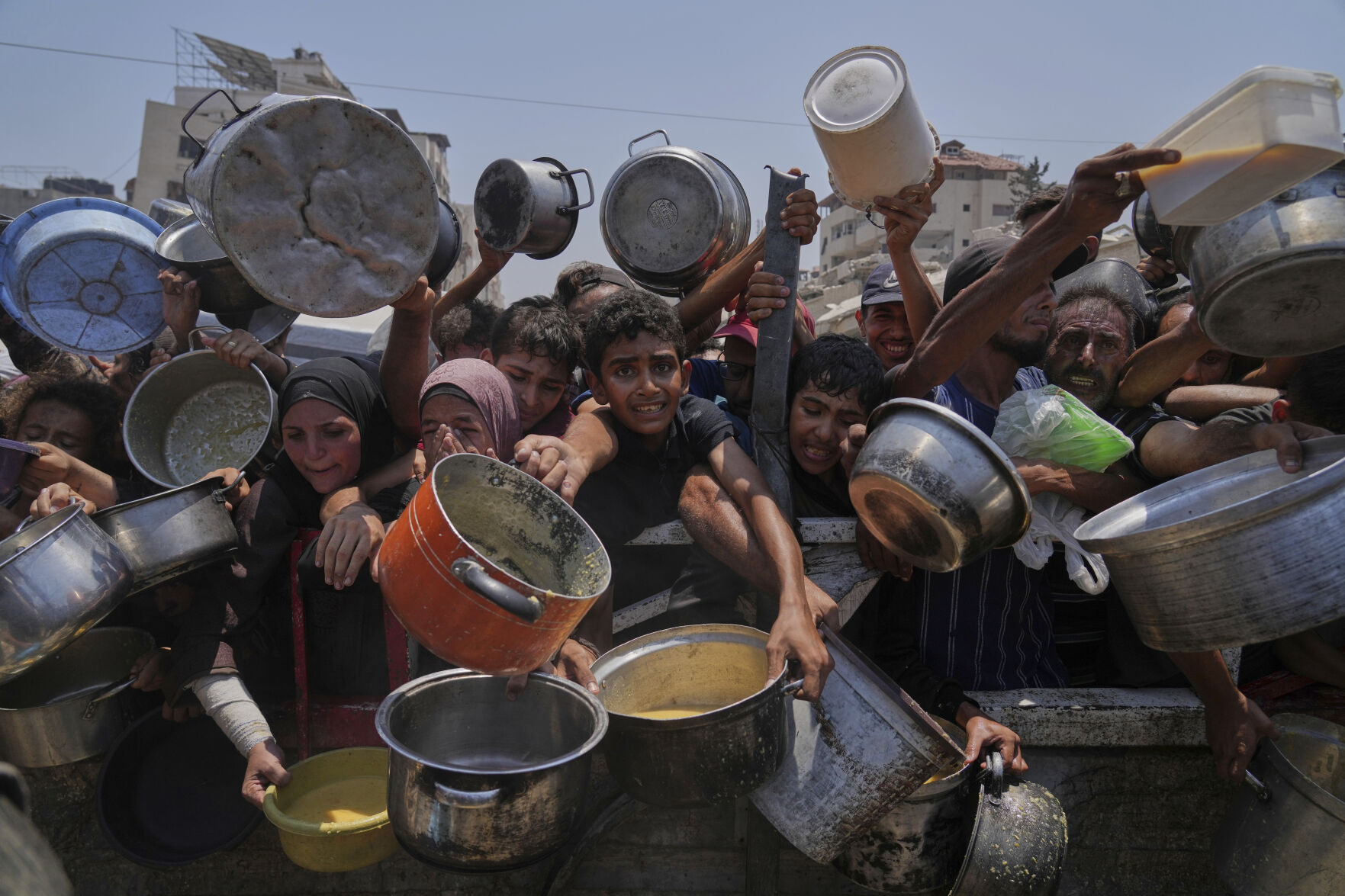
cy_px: 448
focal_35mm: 24
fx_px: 897
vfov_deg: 53.1
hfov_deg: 73.7
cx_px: 672
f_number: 5
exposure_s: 1/2500
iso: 250
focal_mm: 24
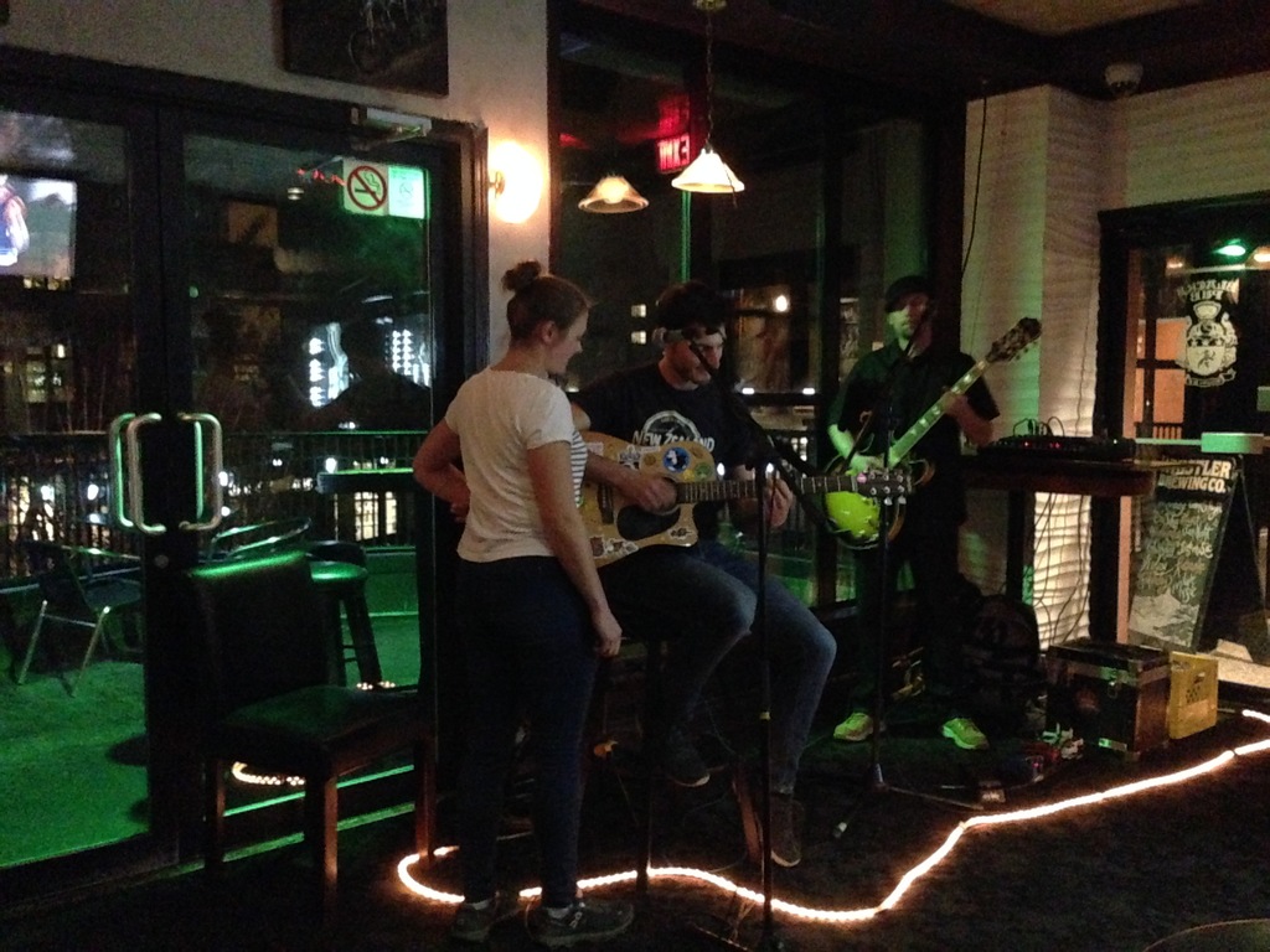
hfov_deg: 55.4
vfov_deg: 42.9
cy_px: 476
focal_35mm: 33
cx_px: 635
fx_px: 1211
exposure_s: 1/15
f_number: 2.4
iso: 1600
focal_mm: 4.12
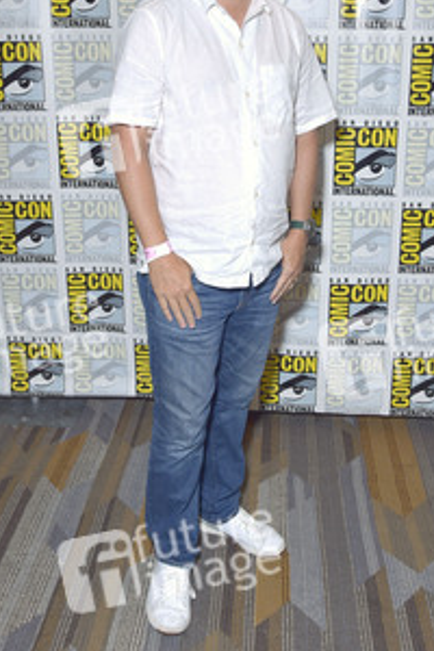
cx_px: 233
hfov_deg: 33.4
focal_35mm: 40
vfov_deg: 47.9
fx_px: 723
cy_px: 237
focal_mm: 30
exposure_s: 1/250
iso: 800
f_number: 6.3
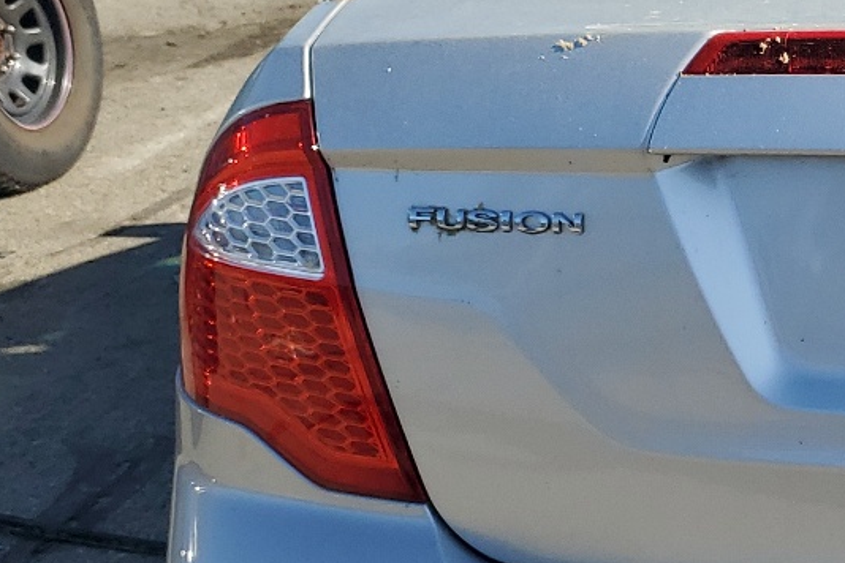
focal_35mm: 81
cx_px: 1097
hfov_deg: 22.4
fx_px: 1901
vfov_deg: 16.8
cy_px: 361
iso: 50
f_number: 1.5
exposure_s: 1/2500
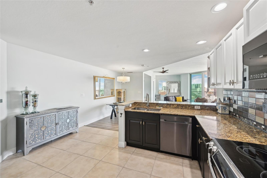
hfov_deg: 104.3
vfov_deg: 81.1
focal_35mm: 14
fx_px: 104
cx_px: 134
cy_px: 89
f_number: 8
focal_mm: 14
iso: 400
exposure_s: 1/30
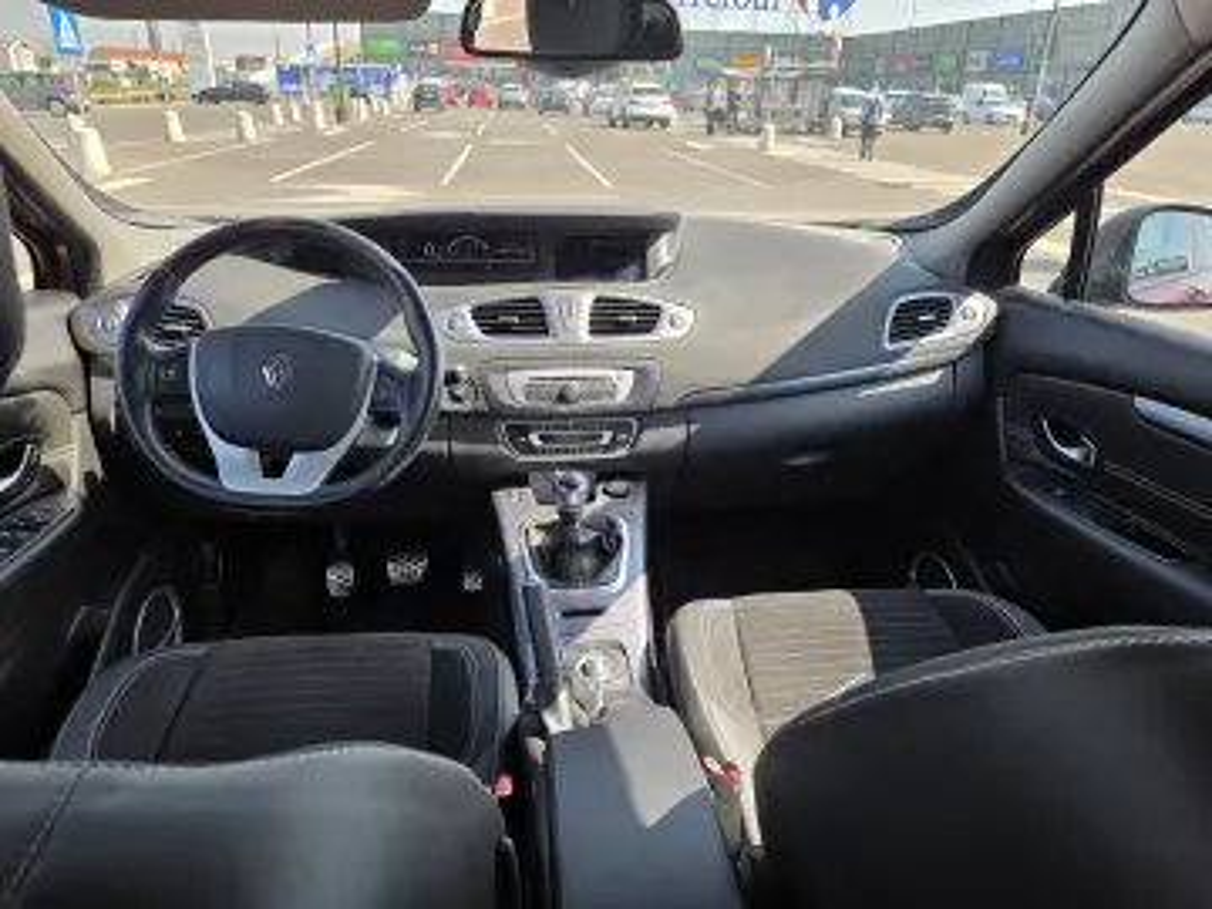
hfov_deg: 73.9
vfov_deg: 58.9
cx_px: 606
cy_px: 454
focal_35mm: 23
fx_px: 805
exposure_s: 1/359
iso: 32
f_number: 1.7
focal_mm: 6.25
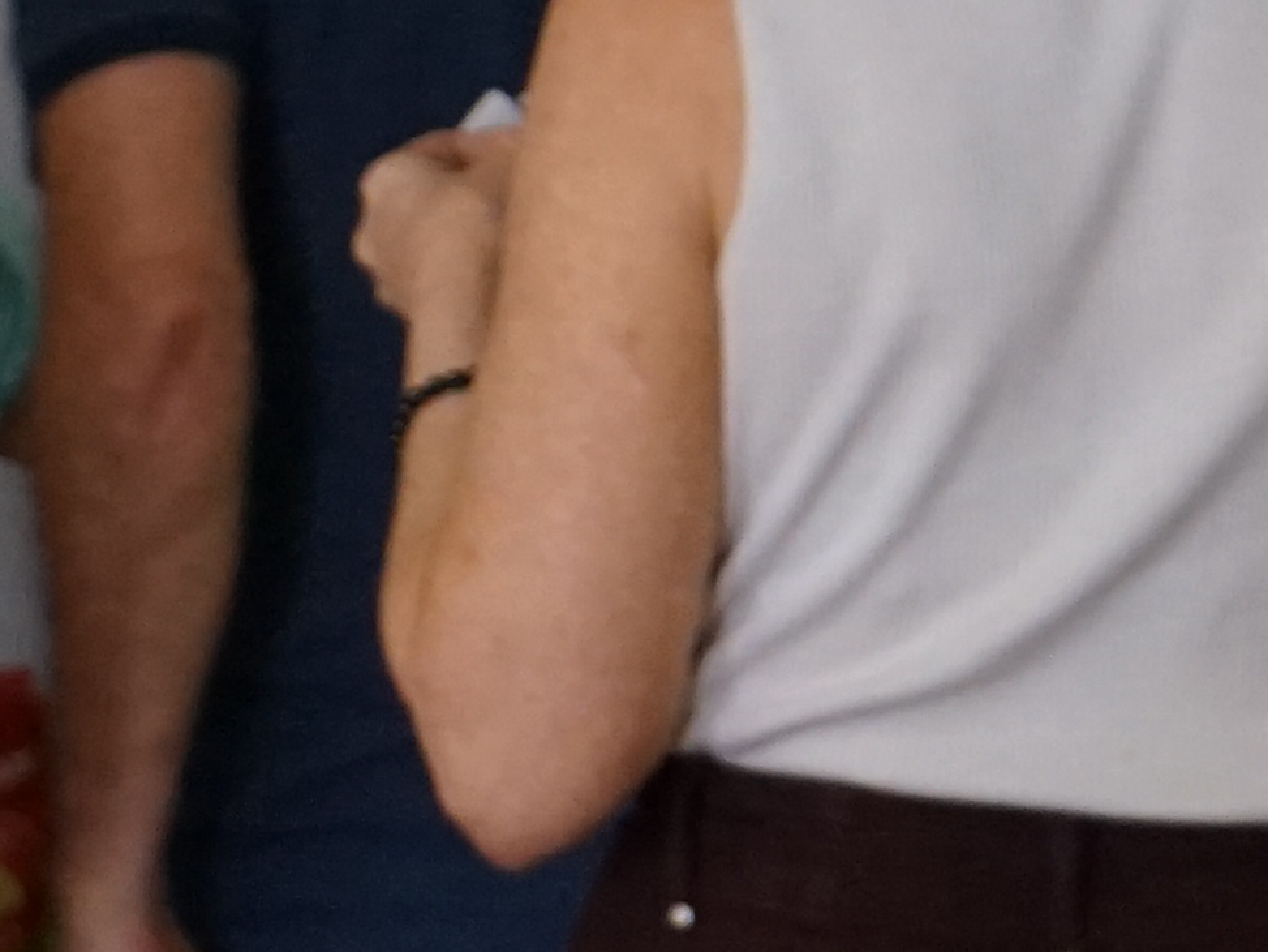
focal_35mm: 415
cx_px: 645
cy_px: -424
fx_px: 15204
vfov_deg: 3.6
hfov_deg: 4.8
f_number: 5.6
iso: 2500
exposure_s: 1/160
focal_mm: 70
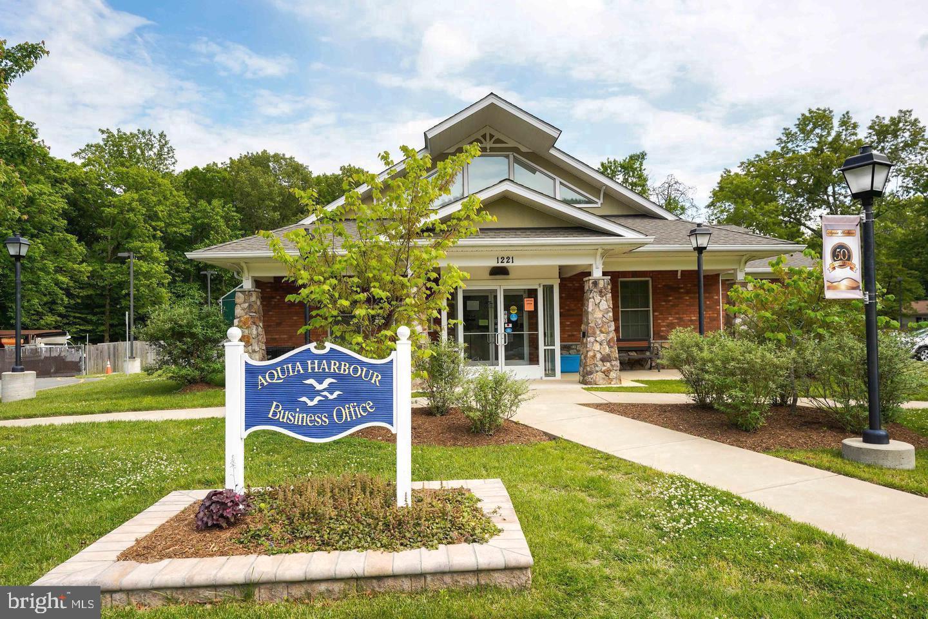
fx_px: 567
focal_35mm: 22
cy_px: 310
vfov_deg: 57.2
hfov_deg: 78.6
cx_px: 464
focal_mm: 22
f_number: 4.5
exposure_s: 1/2500
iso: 640
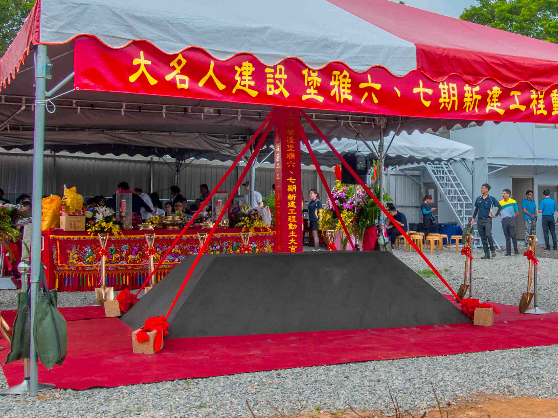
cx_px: 463
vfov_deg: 27.5
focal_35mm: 53
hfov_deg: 34.8
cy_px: 164
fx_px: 854
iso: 200
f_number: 10
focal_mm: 20
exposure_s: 1/250
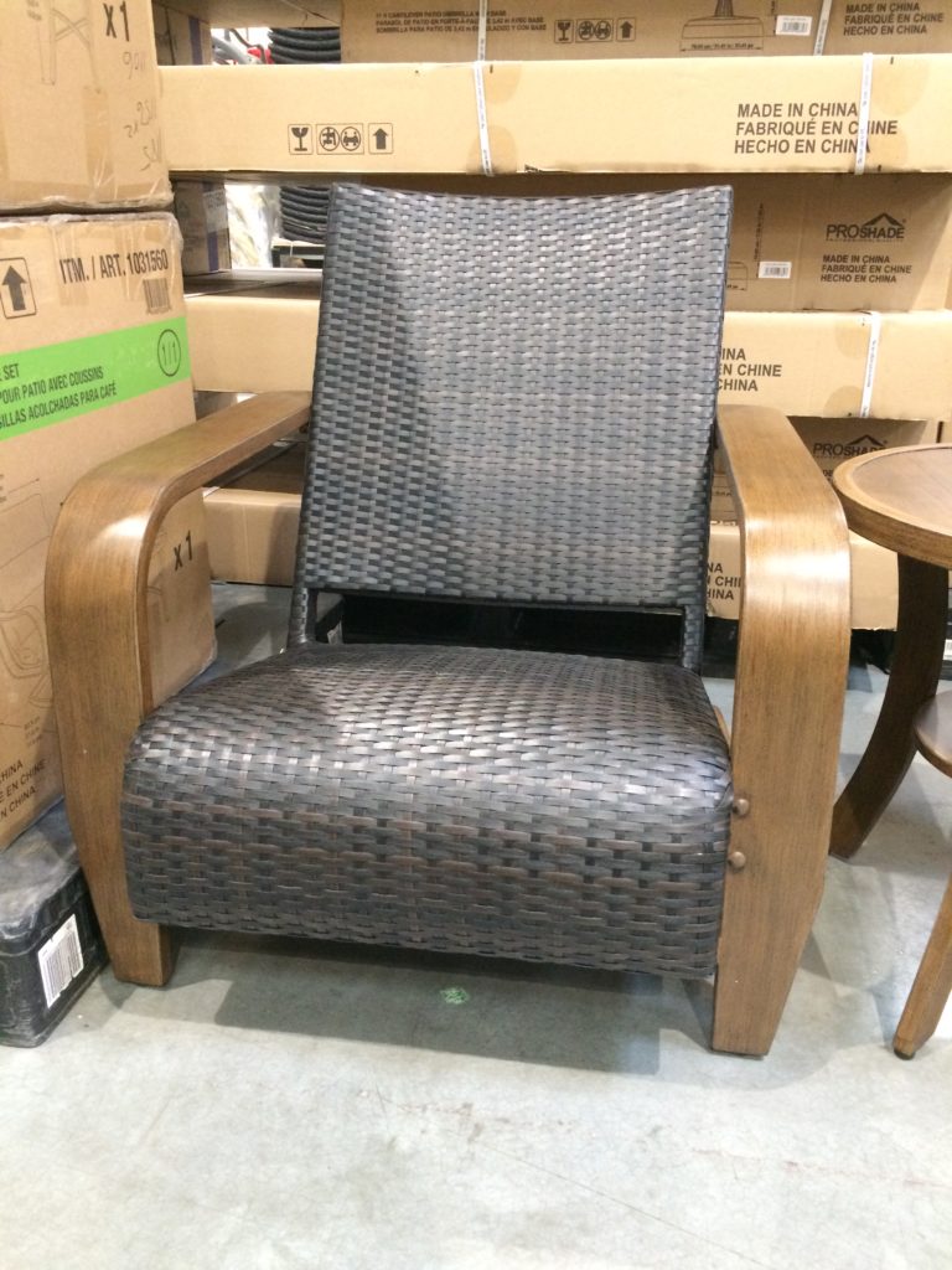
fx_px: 1063
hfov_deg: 48.2
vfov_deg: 61.7
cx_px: 476
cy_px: 635
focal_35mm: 29
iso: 250
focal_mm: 4.15
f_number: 2.2
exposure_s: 1/30
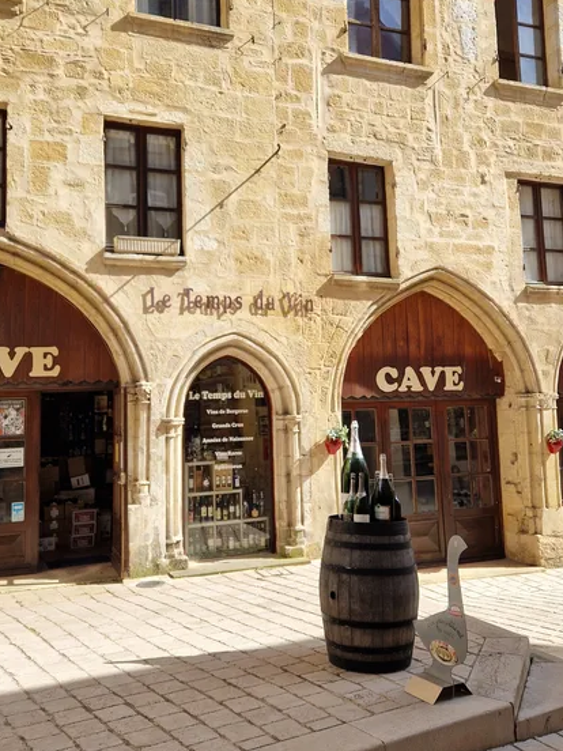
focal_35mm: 32
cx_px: 271
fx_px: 694
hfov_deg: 44.2
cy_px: 318
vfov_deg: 56.6
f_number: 1.8
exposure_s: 1/730
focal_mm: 5.4
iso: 50
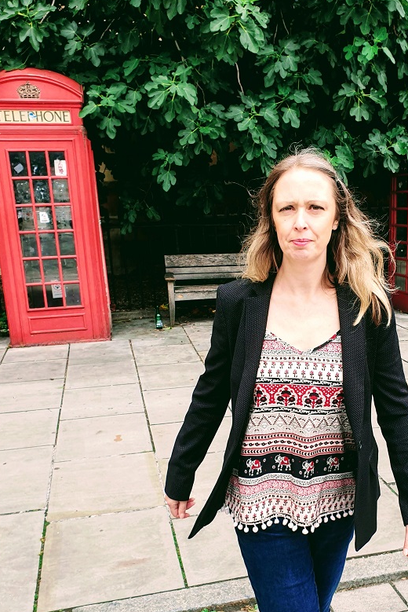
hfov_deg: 35.4
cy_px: 371
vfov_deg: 51.5
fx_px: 628
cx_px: 290
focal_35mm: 37
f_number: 2.4
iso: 50
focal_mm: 4.3
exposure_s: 1/414
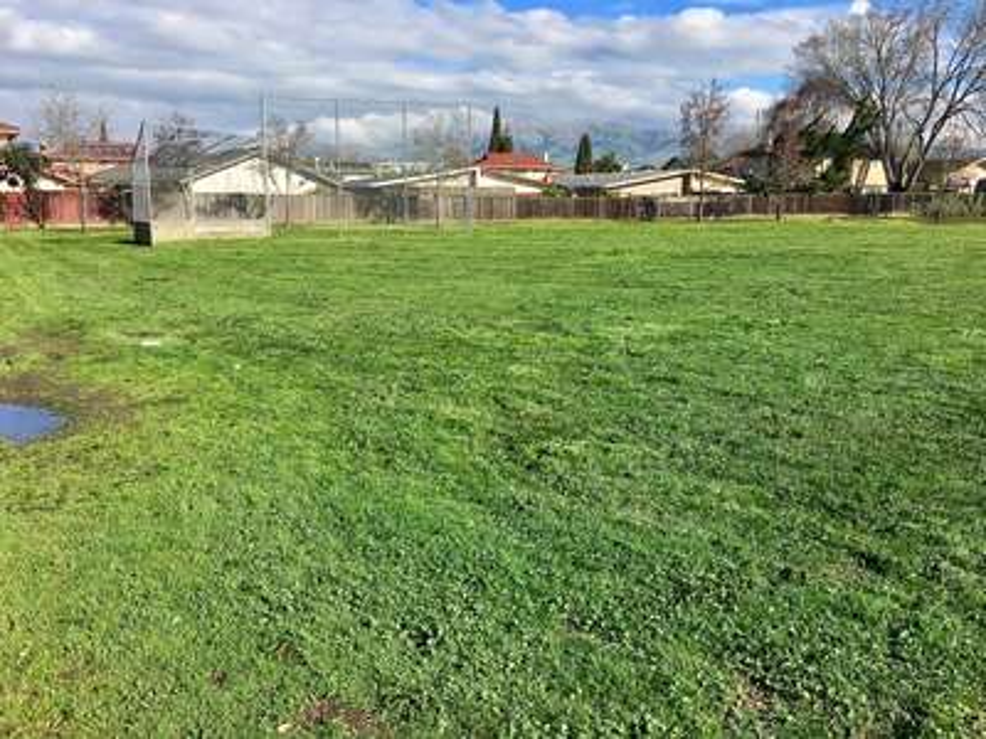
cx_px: 493
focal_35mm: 29
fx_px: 826
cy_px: 370
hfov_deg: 61.7
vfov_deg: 48.2
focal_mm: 4.15
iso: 25
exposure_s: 1/1479
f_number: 2.2
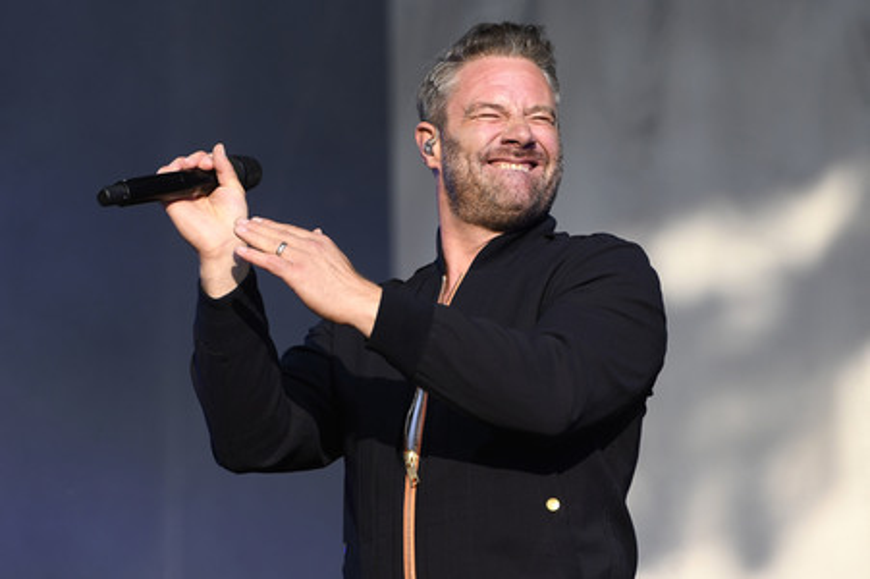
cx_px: 435
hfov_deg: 10.3
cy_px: 290
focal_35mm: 200
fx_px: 4830
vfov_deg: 6.9
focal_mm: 200
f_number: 5
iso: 640
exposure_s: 1/2500
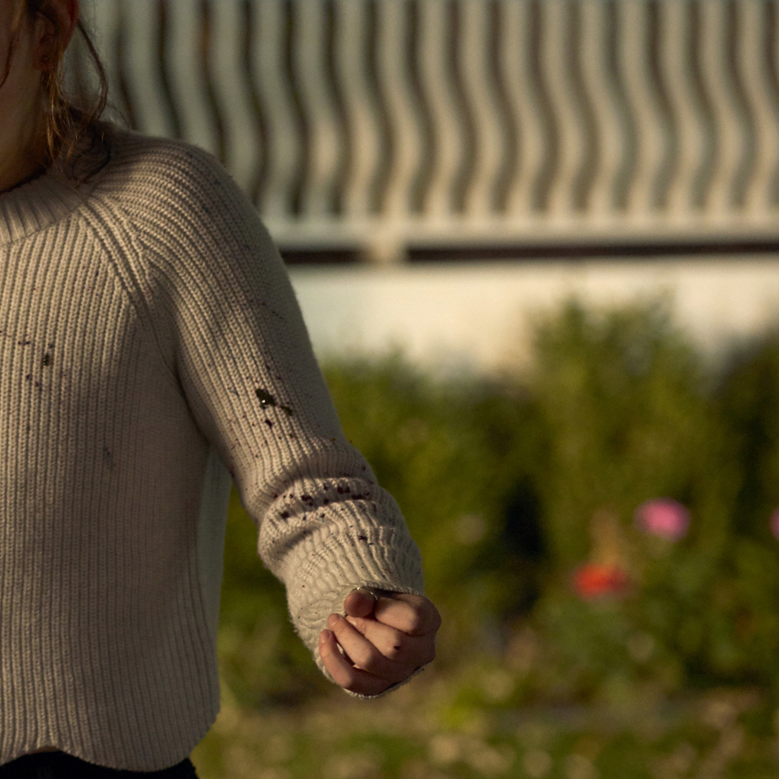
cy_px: 273
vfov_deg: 9.1
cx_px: -83
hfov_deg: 9.0
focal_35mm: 193
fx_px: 4914
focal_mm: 102
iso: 2500
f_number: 4
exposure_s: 1/160
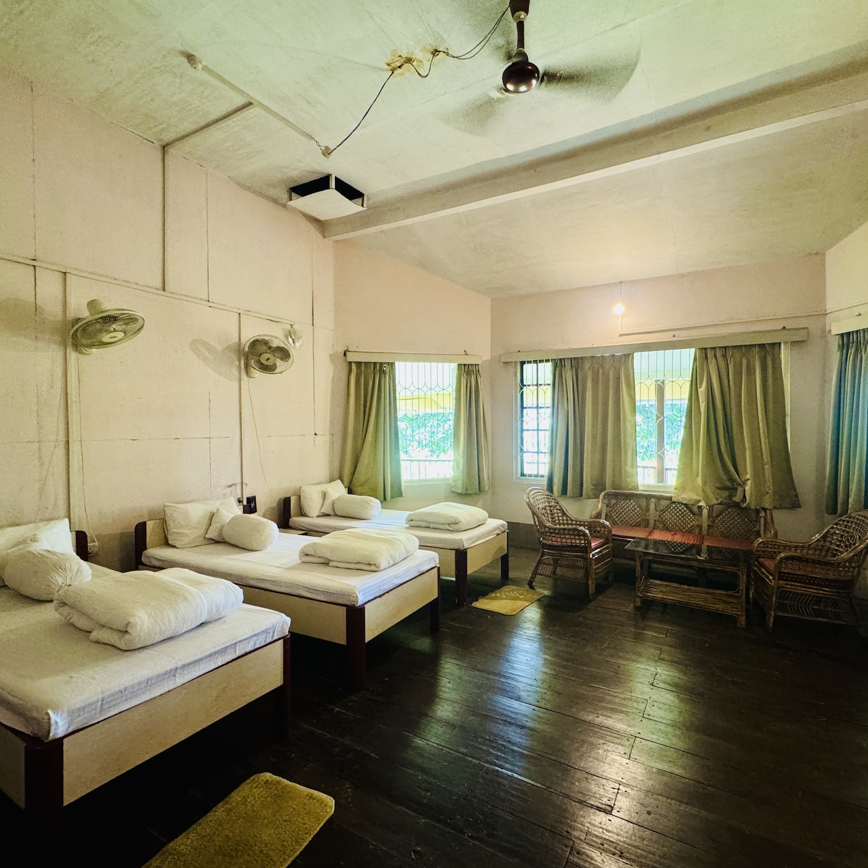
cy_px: 432
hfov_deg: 83.9
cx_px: 459
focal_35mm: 17
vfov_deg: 84.0
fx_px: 482
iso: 500
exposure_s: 1/50
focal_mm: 2.22
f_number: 2.2
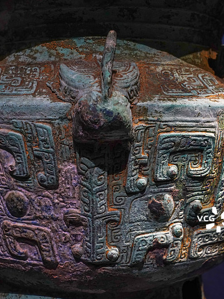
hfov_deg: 24.0
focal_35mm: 61
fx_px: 527
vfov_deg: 31.7
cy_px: 150
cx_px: 89
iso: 1000
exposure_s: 1/13
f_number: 6.3
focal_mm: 42
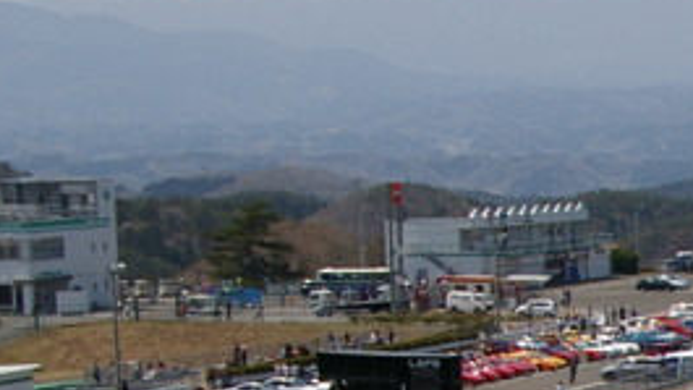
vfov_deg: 7.3
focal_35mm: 164
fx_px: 3014
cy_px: 560
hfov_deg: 12.3
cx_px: 1143
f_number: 9.5
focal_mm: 27
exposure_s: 1/500
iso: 200
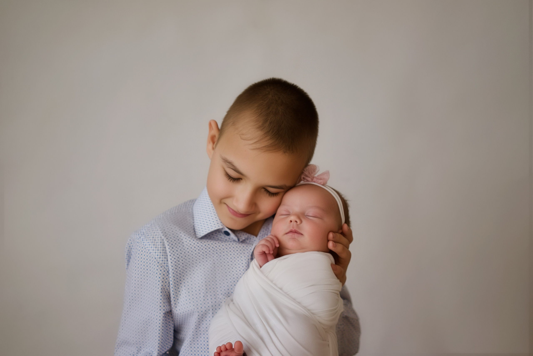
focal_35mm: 35
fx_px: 518
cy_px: 178
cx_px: 266
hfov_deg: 54.4
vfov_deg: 37.9
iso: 250
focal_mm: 35
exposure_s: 1/125
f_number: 2.8
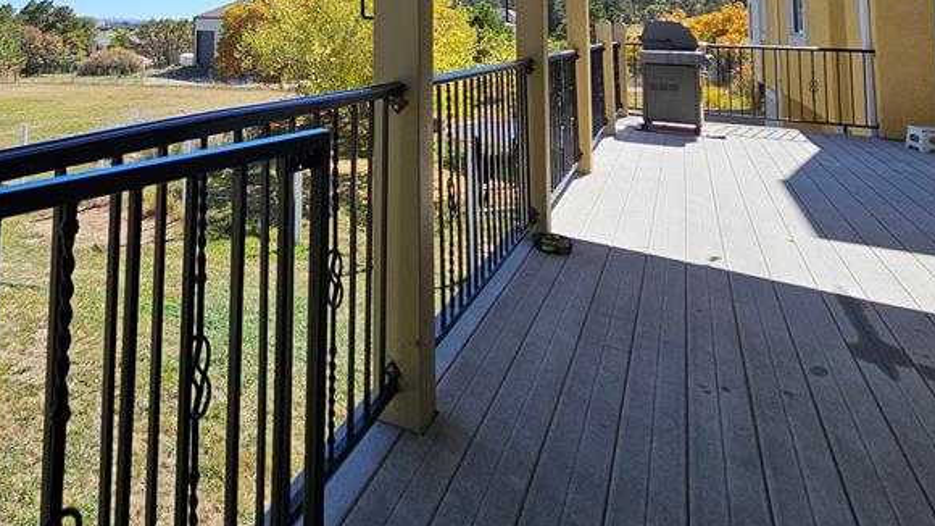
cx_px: 218
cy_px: -40
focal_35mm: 25
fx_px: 620
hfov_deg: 68.5
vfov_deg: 38.7
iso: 50
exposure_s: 1/1756
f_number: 2.2
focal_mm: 2.2
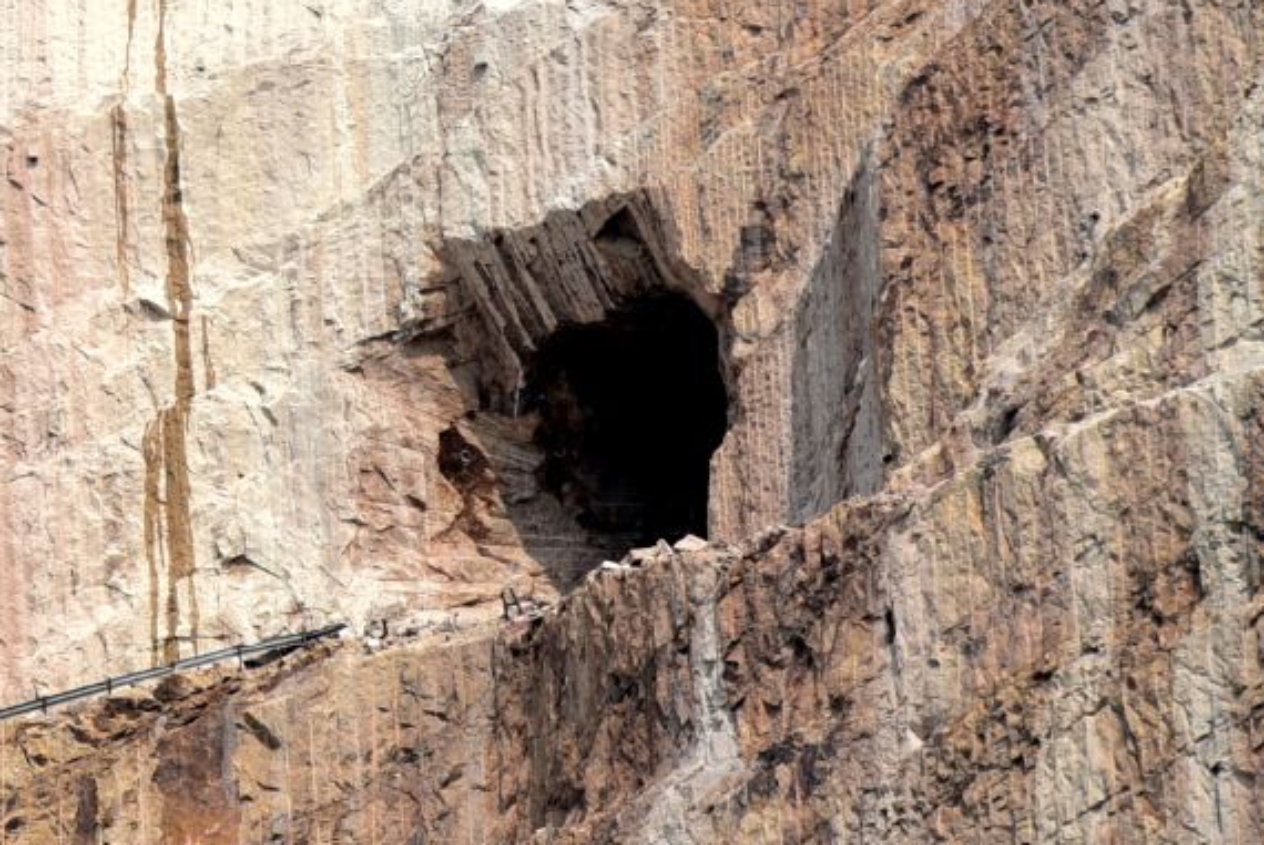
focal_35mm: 431
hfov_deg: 4.8
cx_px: -268
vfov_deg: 3.2
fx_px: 15144
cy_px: -194
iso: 100
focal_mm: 120
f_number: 5.6
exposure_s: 1/500
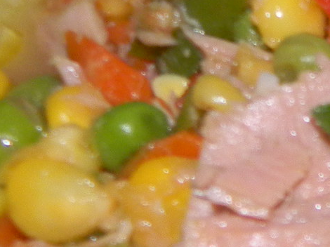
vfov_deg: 7.2
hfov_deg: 9.0
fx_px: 1953
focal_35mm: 205
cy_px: 48
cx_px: 706
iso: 200
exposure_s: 1/30
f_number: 7.8
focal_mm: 8.6
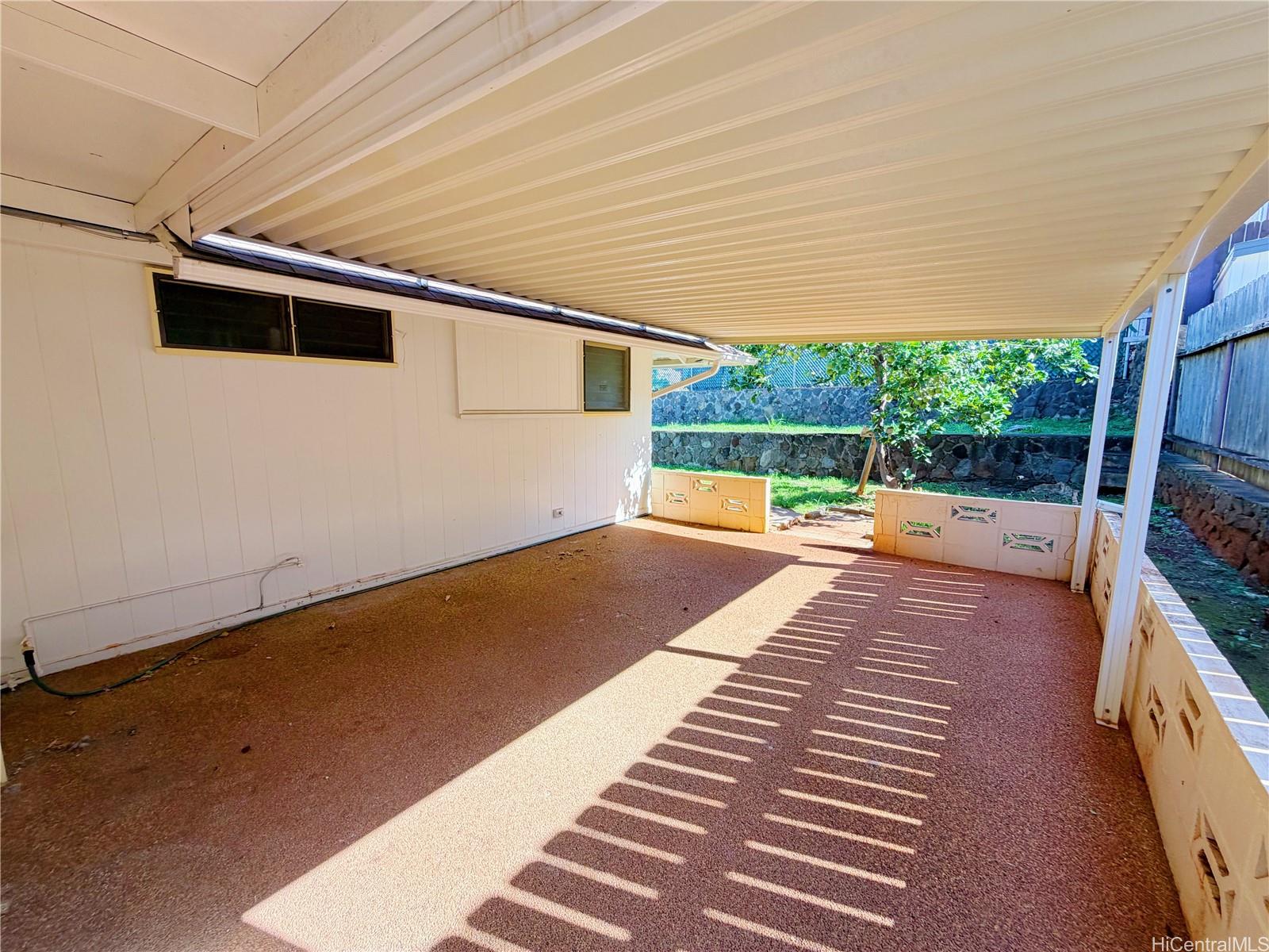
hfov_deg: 102.1
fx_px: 513
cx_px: 634
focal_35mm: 14
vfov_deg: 85.7
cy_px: 476
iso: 50
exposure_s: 1/167
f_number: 2.2
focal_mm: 2.22
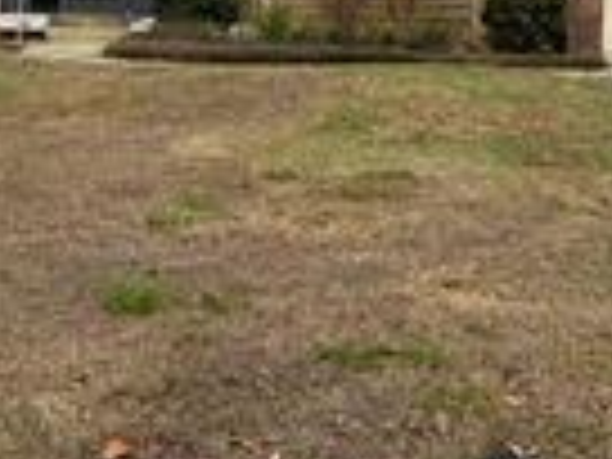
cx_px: 387
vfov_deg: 16.1
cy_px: -88
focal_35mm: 88
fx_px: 1556
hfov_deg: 22.2
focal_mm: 6.76
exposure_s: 1/5319
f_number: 1.78
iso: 80
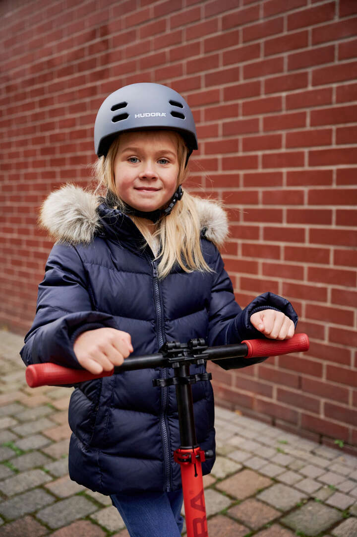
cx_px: 178
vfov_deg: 49.6
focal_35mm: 39
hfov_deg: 34.2
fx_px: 581
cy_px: 268
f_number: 2.8
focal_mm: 39
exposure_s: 1/500
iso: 1600
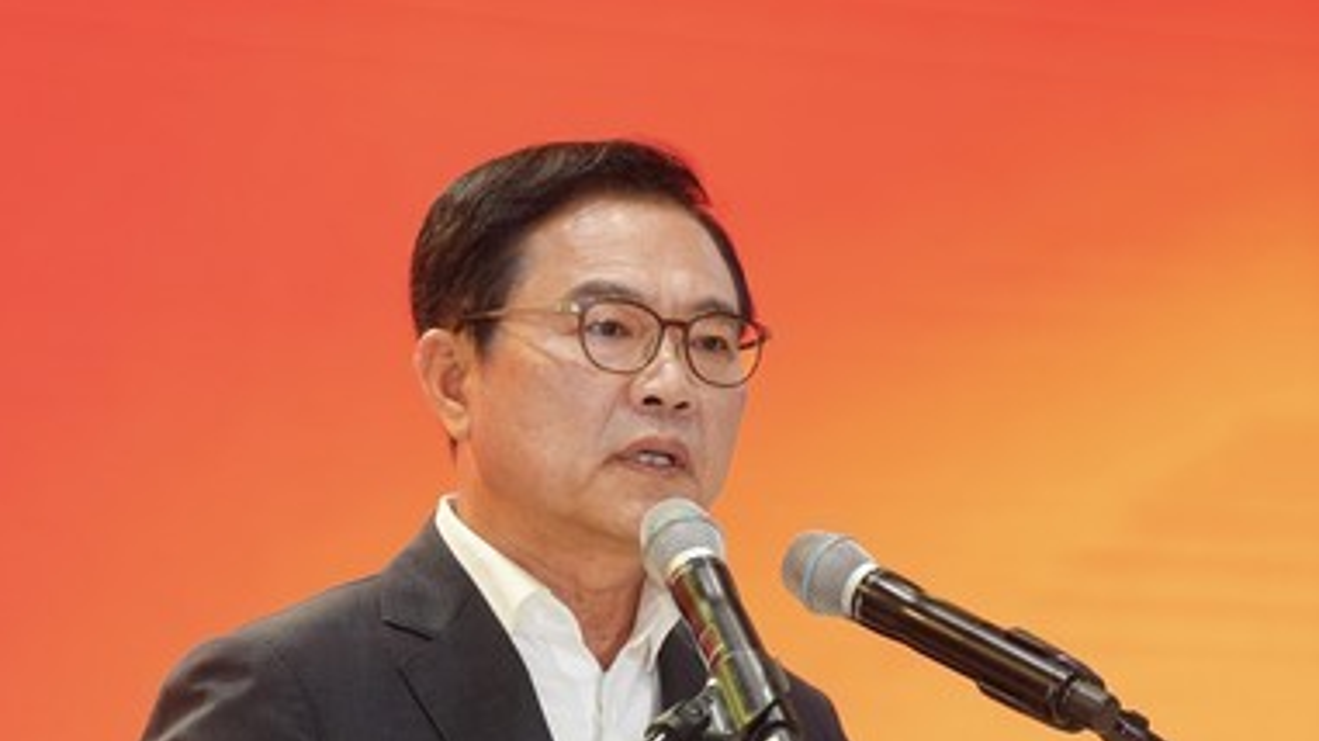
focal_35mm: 310
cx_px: 644
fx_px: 10838
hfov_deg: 7.0
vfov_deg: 3.9
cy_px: 672
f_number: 4
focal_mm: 188
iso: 500
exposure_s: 1/125
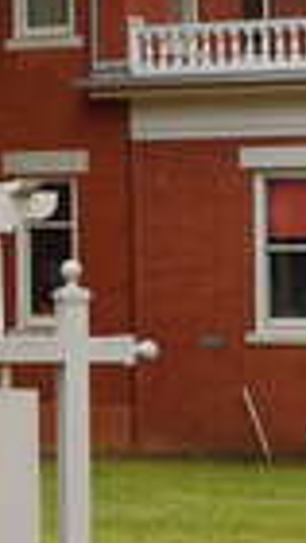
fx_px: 2576
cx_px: -500
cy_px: 48
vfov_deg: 11.9
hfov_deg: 6.4
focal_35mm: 179
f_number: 8
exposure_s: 1/100
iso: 100
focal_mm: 20
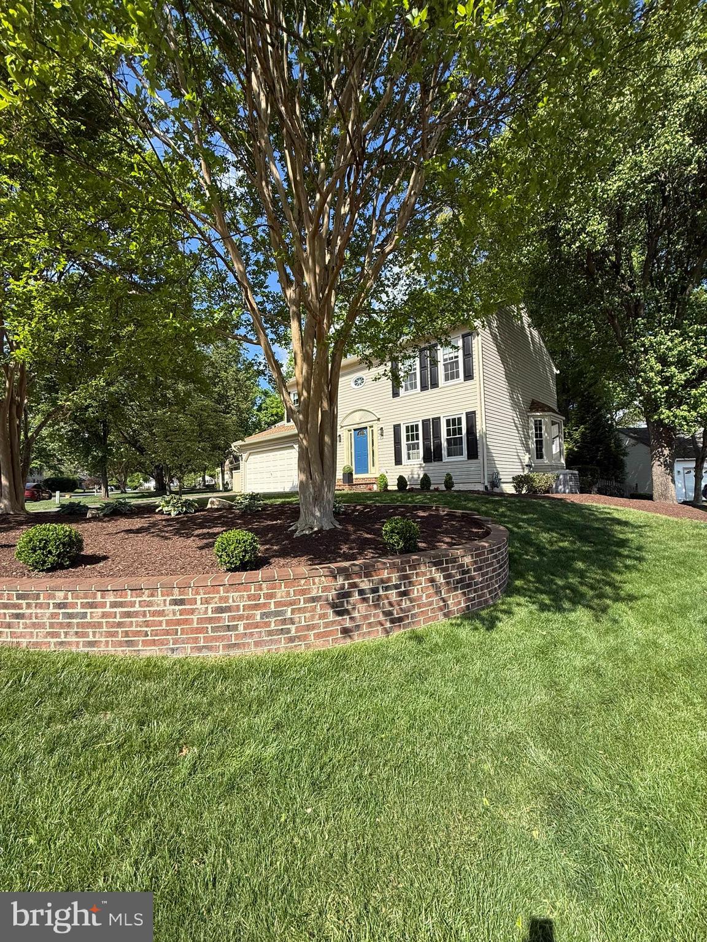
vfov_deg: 102.1
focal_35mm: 14
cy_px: 471
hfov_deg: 85.7
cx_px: 354
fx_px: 381
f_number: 2.2
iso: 50
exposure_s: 1/1431
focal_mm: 2.22
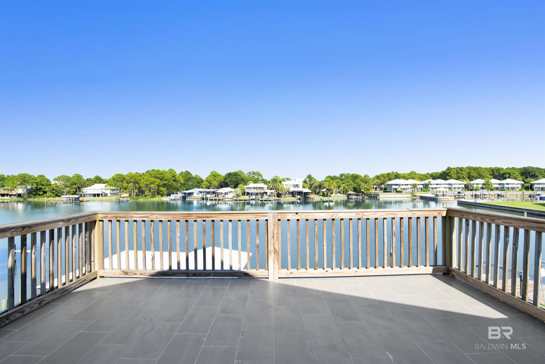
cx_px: 272
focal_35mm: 18
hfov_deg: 90.0
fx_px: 272
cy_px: 182
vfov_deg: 67.4
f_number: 11
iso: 200
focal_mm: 18
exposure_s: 1/160
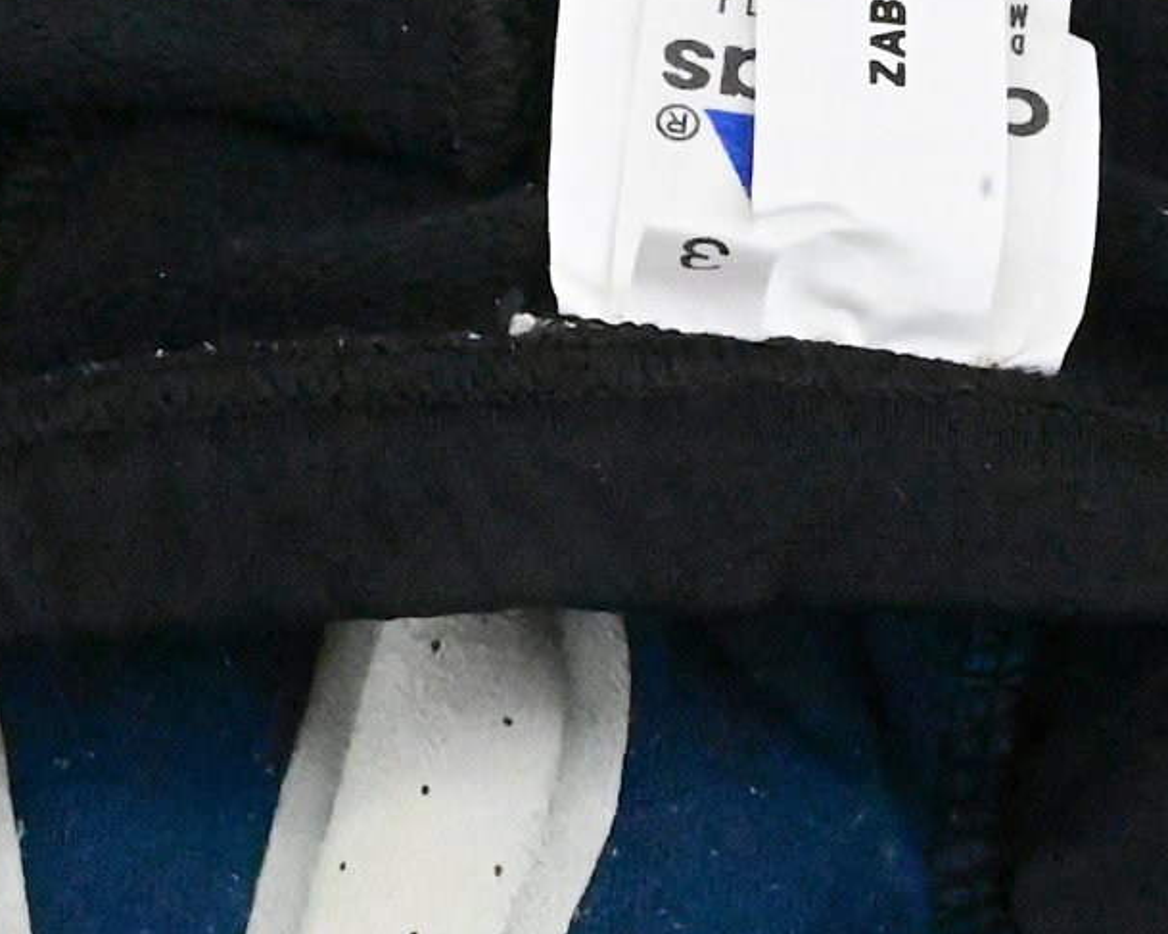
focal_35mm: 207
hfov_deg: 9.3
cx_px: 493
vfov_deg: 7.5
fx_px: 7154
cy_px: 262
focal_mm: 70
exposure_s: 1/640
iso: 51200
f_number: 20
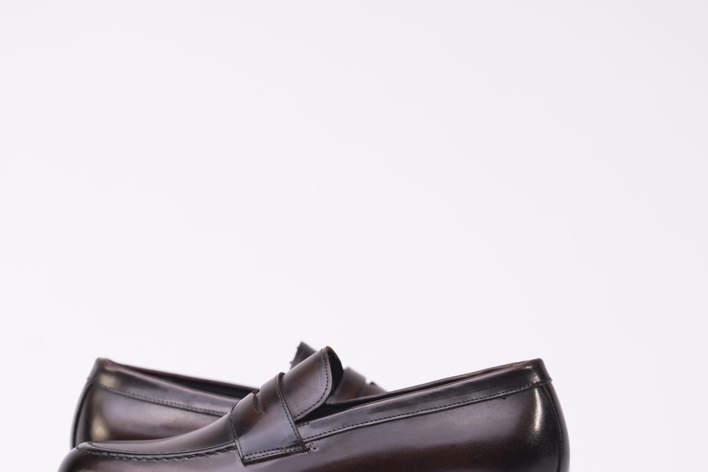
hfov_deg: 6.9
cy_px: 340
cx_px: 340
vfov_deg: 4.6
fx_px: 5841
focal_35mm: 297
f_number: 5
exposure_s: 1/100
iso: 100
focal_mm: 198
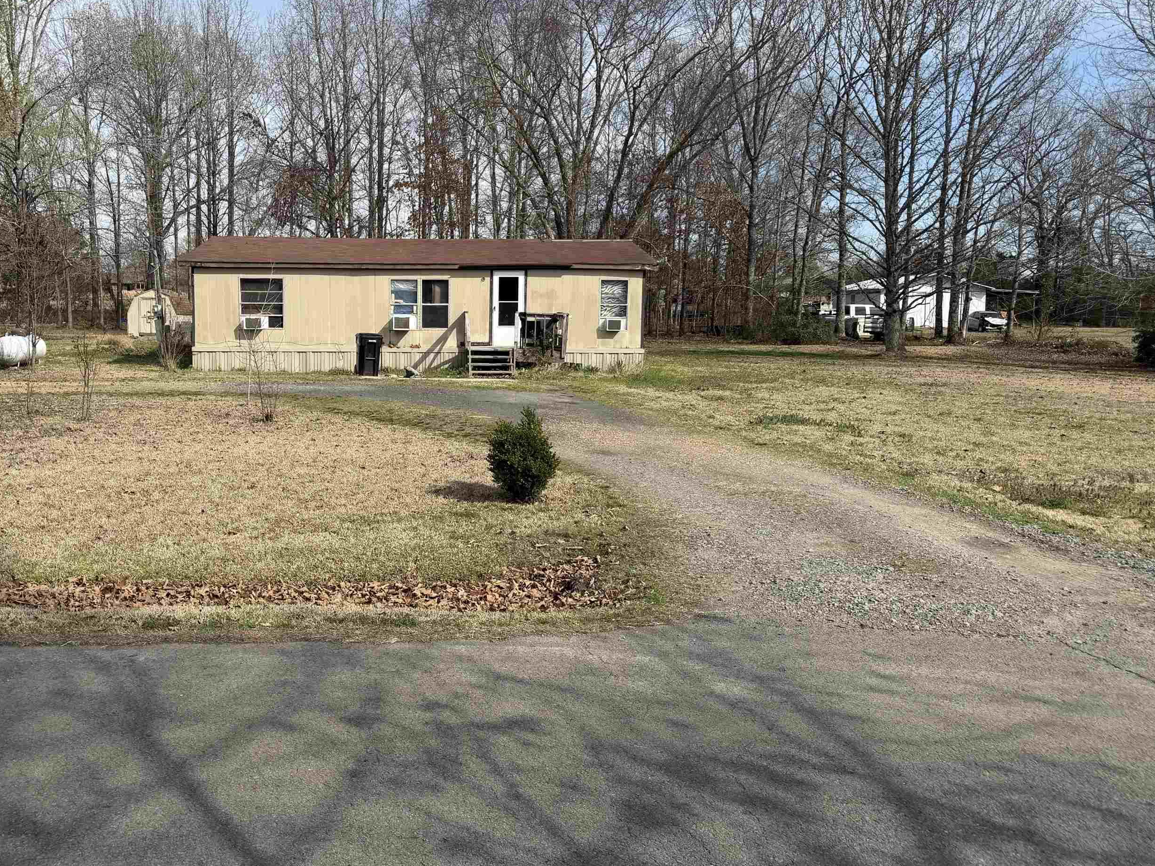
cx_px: 448
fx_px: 1001
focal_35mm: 30
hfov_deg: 59.3
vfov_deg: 46.7
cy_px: 386
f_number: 1.78
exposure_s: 1/3759
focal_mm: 6.76
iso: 80
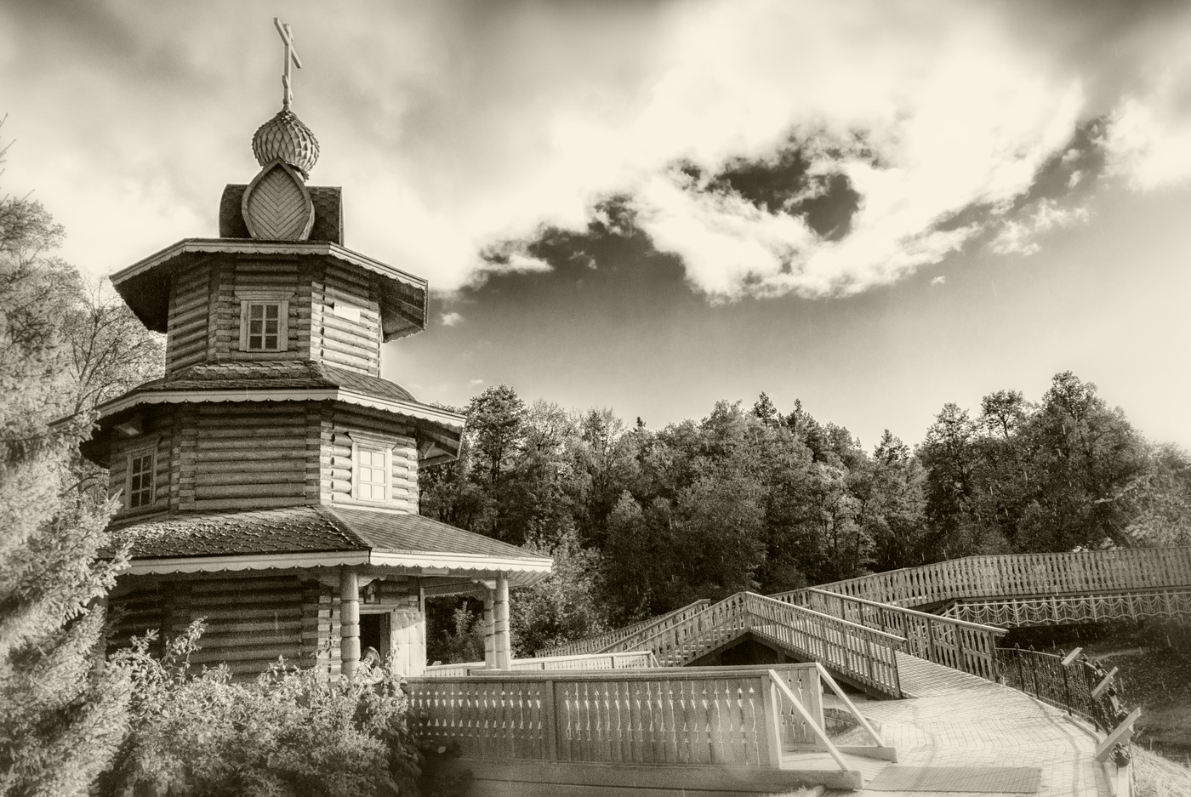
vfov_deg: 48.0
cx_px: 596
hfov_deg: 67.3
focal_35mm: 27
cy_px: 398
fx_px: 894
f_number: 7.1
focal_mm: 18
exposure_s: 1/250
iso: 200
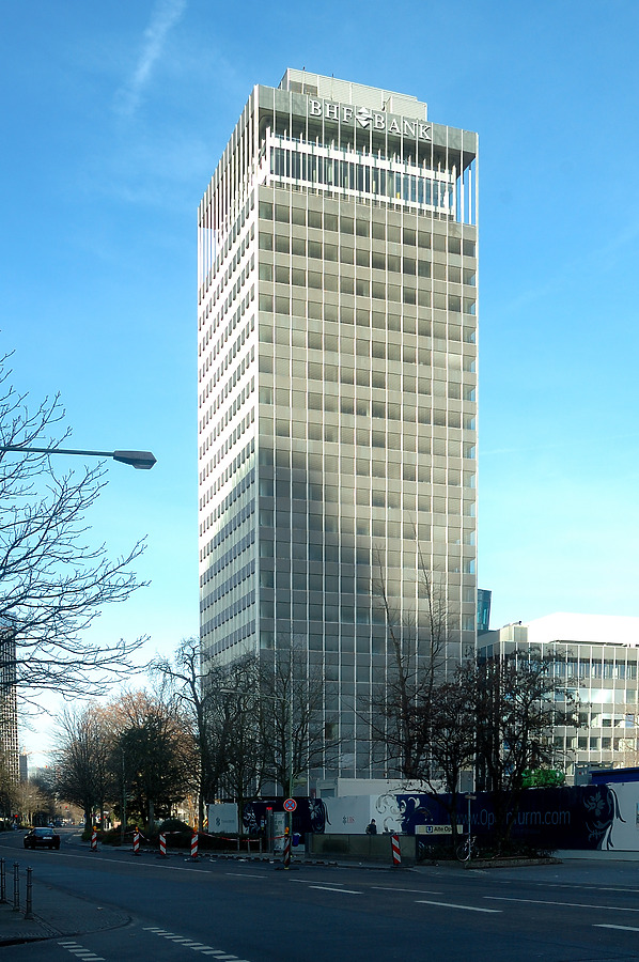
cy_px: 481
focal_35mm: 36
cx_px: 320
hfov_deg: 36.8
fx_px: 961
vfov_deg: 53.2
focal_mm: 24
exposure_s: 1/160
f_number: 9
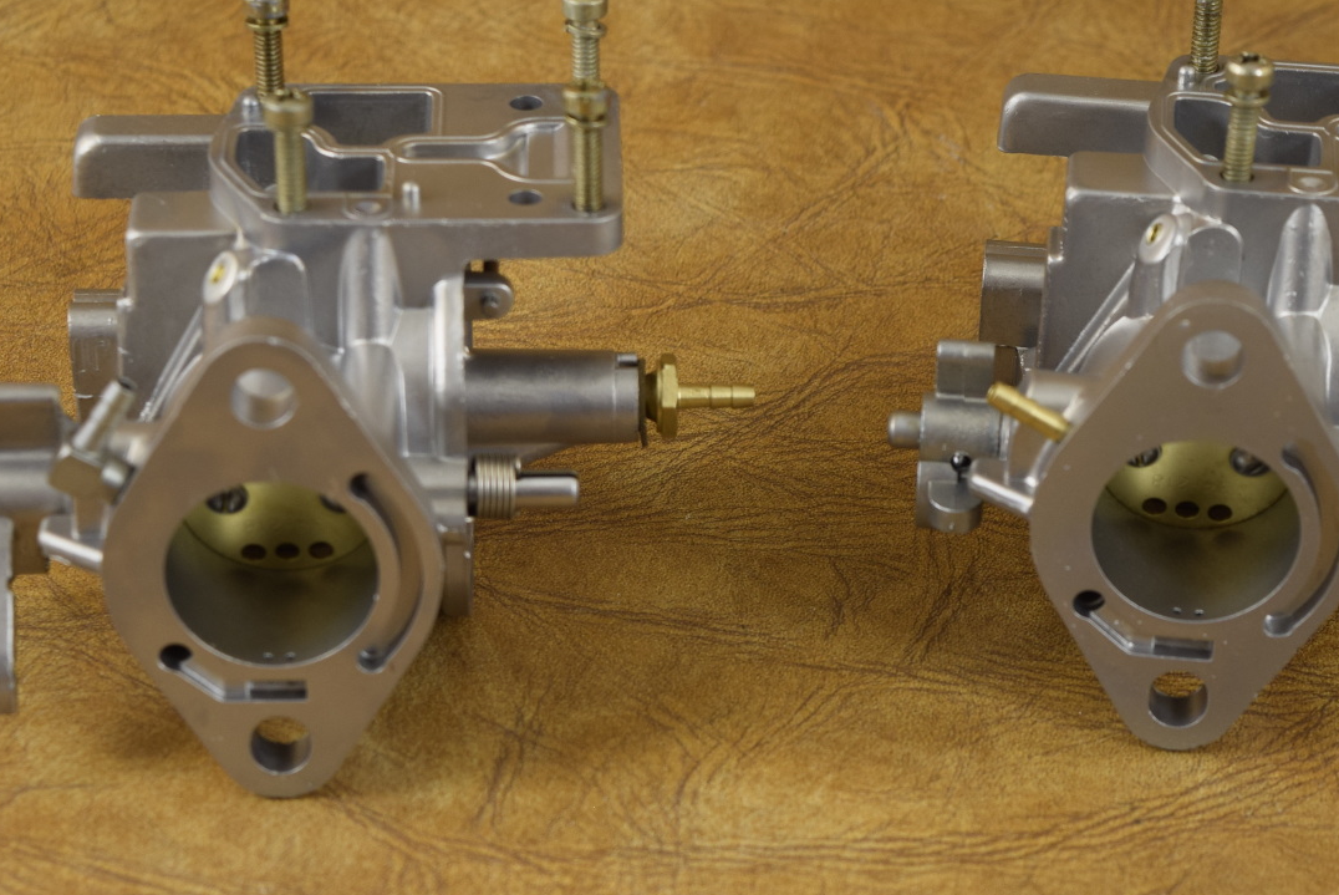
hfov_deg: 17.6
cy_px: 533
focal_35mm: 116
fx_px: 4317
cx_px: 800
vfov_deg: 11.8
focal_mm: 52
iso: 400
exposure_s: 1/125
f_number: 8
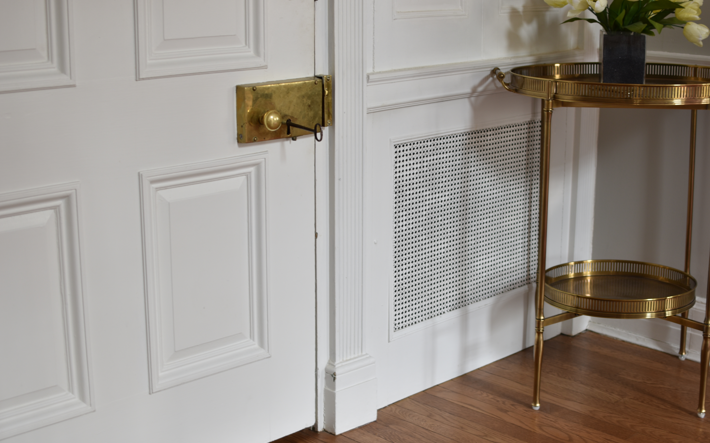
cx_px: 361
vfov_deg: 23.7
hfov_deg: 37.2
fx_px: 1055
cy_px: 237
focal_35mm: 55
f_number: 2.5
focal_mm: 35
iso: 100
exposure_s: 1/8
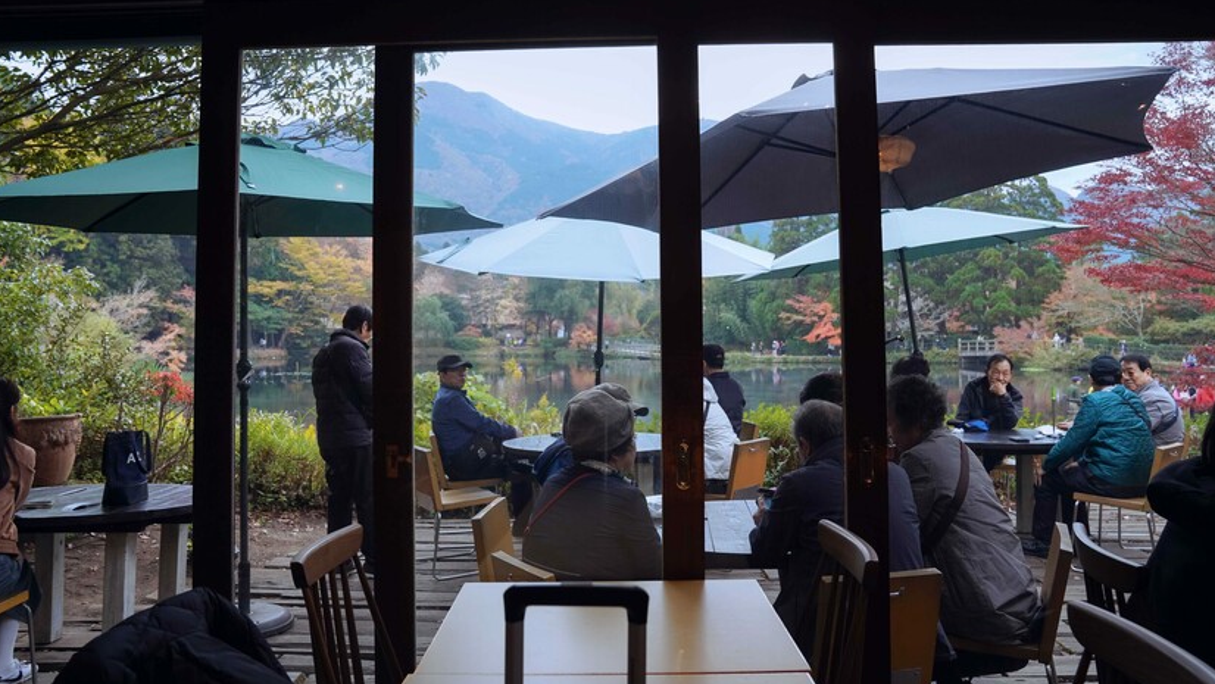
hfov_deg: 67.9
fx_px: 902
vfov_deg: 41.4
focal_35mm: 28
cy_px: 282
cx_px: 608
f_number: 4.5
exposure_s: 1/60
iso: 100
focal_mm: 26
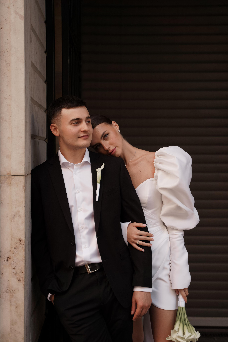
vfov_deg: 38.9
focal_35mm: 51
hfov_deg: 26.5
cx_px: 114
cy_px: 171
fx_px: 484
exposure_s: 1/500
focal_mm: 51
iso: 200
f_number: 2.8
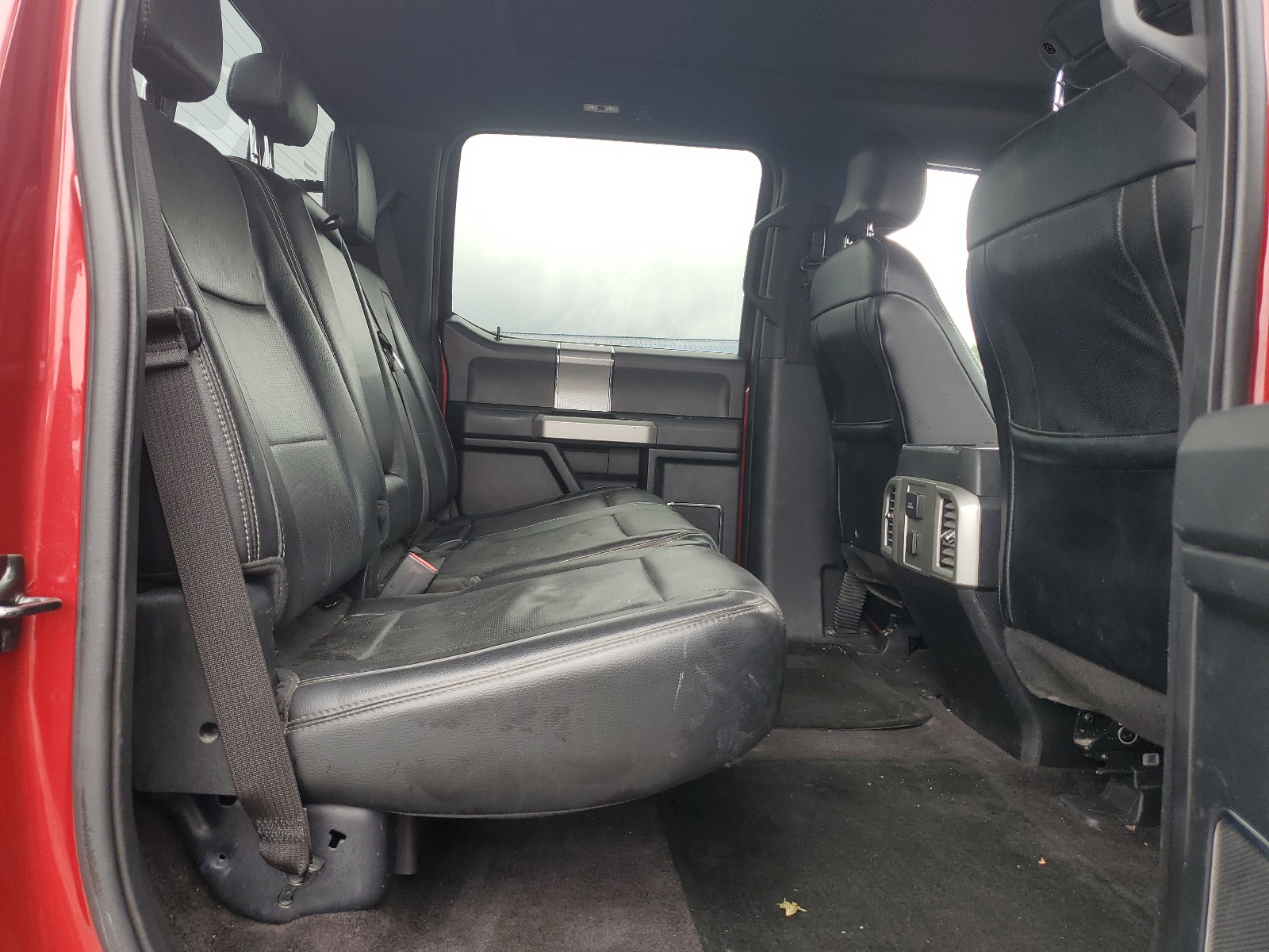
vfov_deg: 53.1
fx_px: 953
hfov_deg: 67.3
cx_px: 634
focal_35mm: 26
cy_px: 476
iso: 50
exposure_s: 1/179
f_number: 1.5
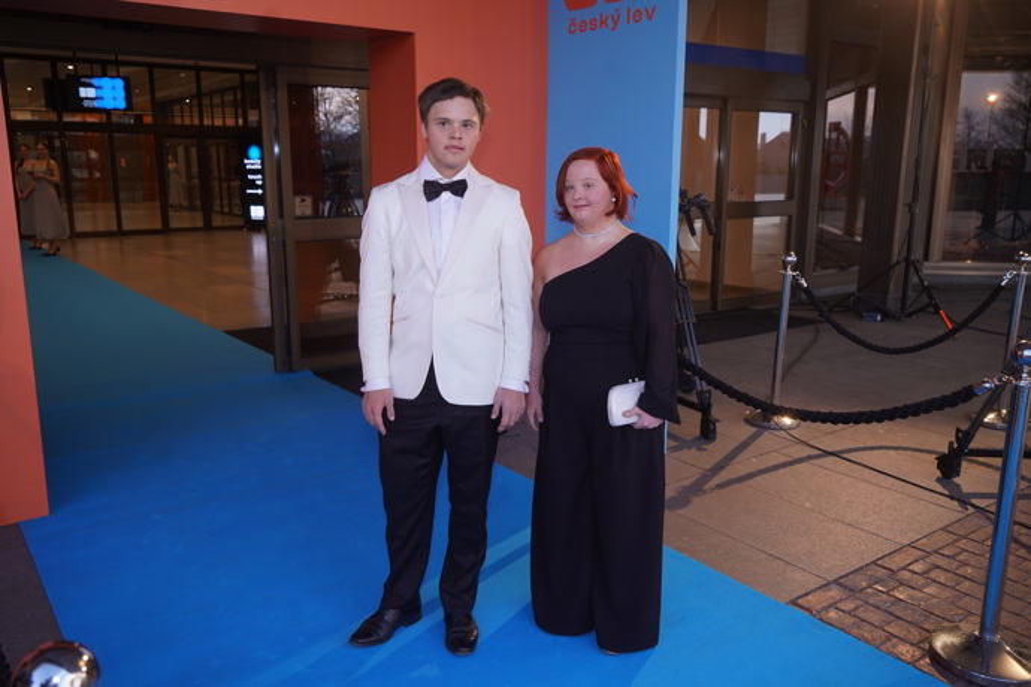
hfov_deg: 63.7
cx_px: 516
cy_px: 344
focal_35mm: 29
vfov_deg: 45.0
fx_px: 830
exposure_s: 1/125
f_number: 5
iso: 400
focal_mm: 29
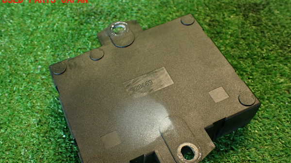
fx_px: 270
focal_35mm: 35
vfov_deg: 33.5
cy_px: 103
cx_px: 146
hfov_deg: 56.6
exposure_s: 1/30
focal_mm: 5.79
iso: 250
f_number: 2.4
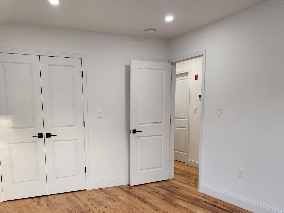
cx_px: 119
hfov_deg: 53.7
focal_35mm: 34
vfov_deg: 40.9
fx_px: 279
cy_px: 152
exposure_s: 1/120
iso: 125
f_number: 1.8
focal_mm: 6.4
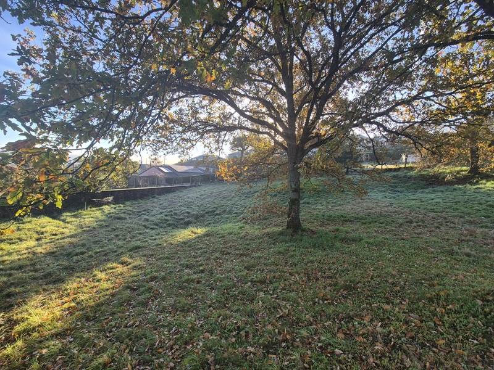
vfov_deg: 89.9
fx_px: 186
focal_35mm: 13
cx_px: 247
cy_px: 185
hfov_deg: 106.2
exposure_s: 1/436
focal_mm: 2.2
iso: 50
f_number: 2.2
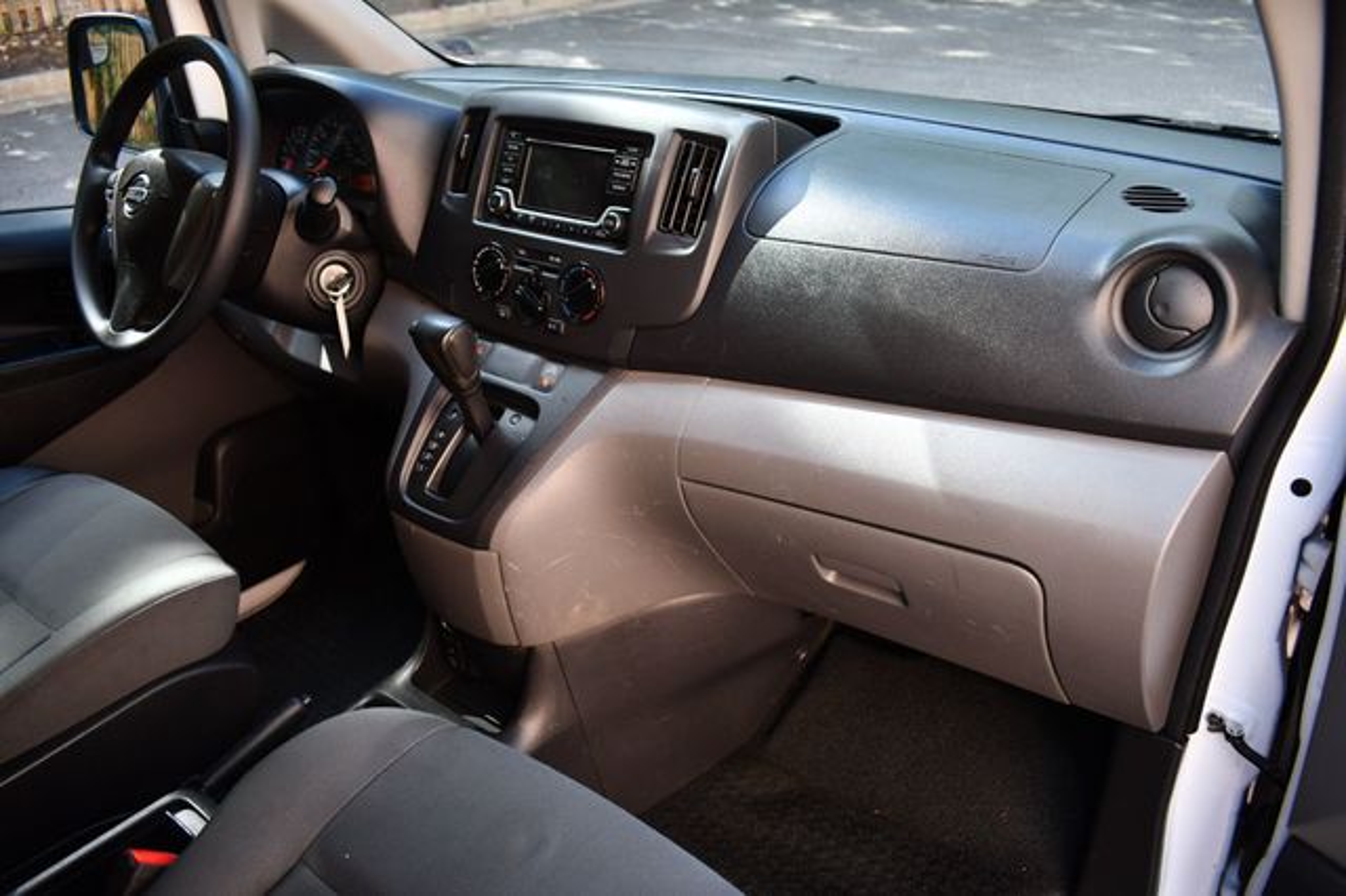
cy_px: 448
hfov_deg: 67.4
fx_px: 1009
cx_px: 673
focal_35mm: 27
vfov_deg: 47.9
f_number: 3.5
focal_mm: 18
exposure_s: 1/250
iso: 500
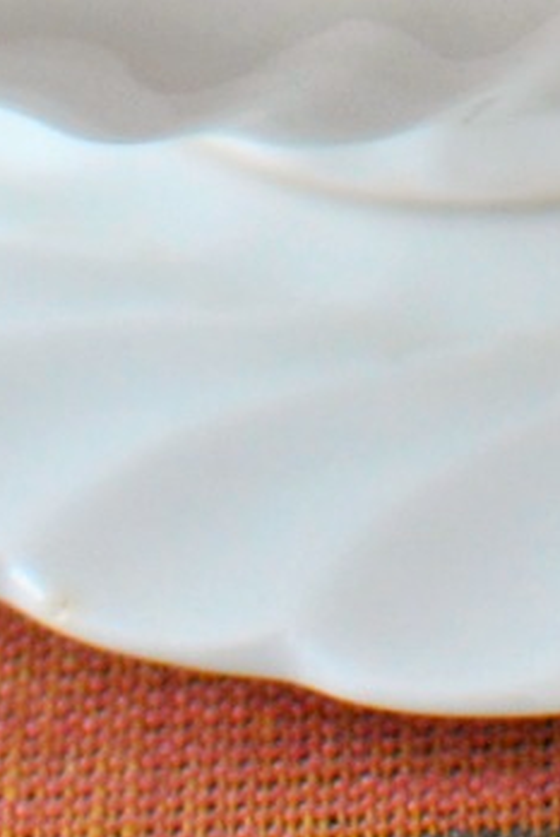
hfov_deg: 4.1
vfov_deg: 5.9
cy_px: -1163
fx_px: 7750
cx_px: 669
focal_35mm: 333
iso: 400
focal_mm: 35
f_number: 2.5
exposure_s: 1/100
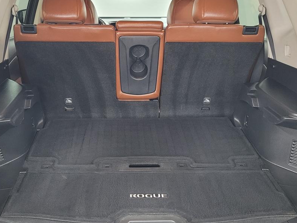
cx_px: 133
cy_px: 143
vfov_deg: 34.1
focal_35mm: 42
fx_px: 360
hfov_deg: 44.7
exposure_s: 1/40
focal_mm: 5.4
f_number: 1.8
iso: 500
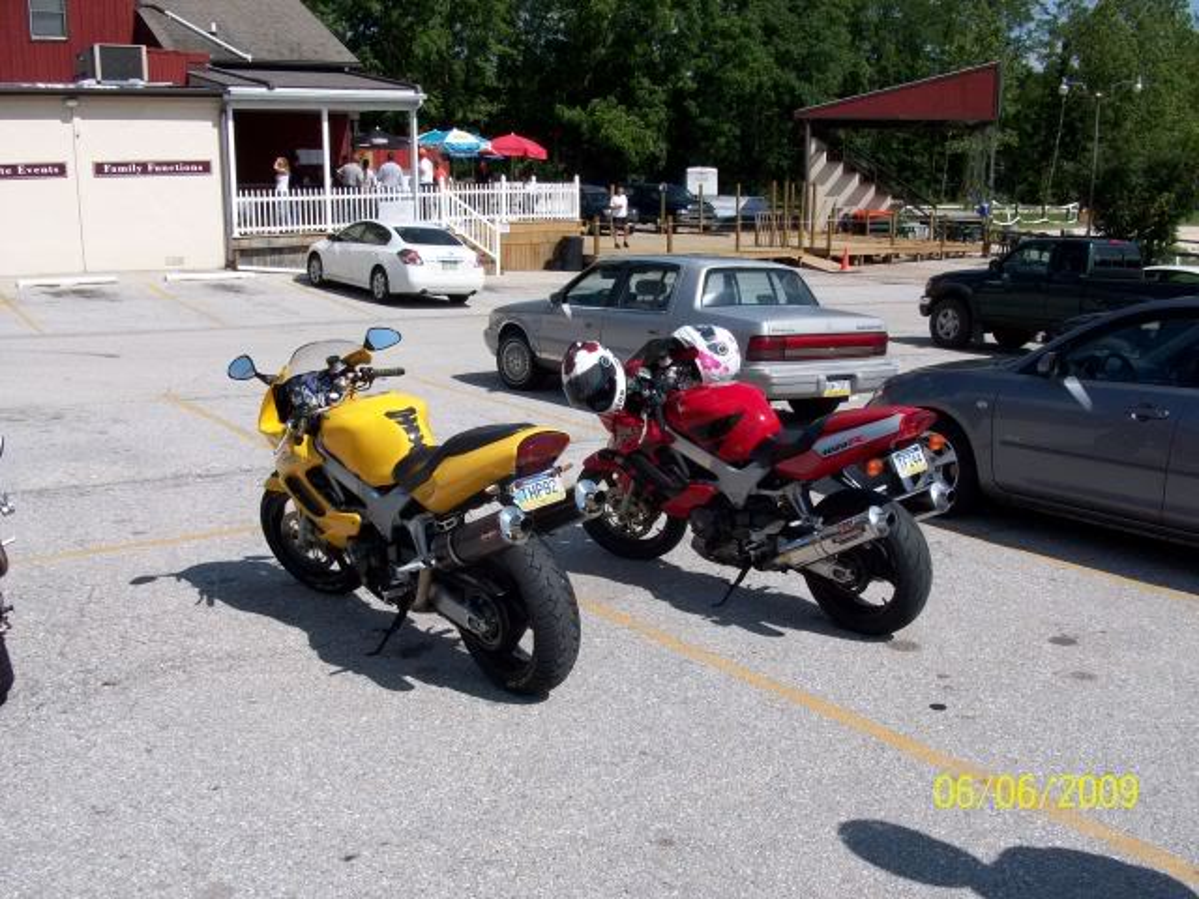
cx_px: 600
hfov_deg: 54.0
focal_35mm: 34
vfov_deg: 41.8
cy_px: 450
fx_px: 1178
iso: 64
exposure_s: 1/503
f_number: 5.5
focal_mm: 5.7
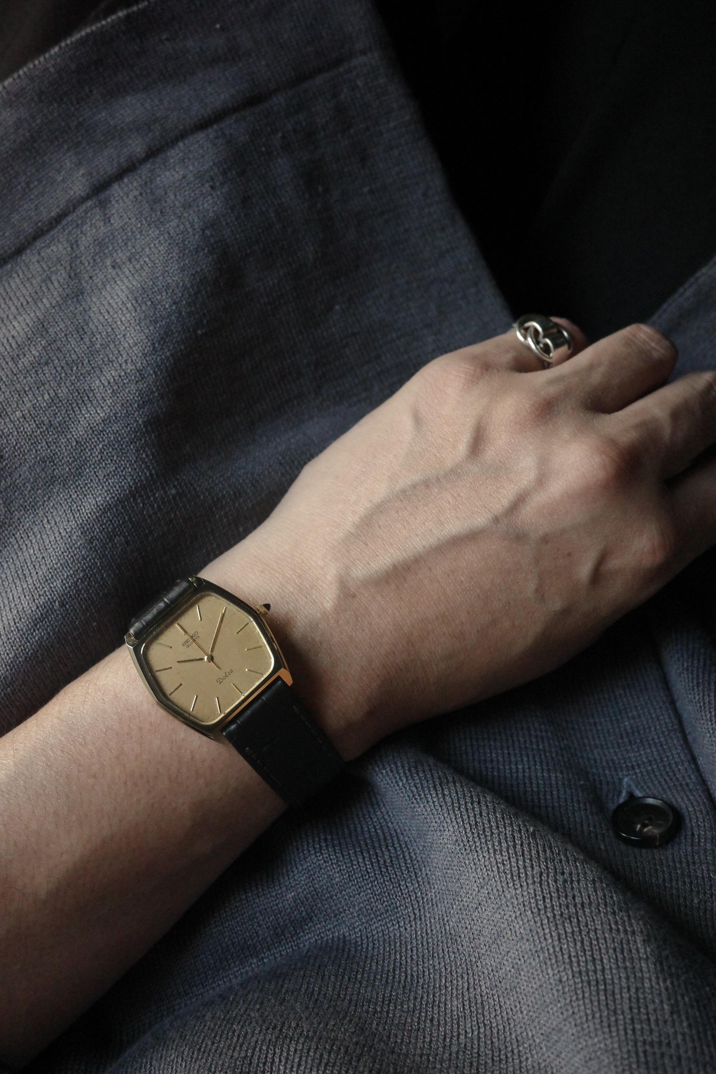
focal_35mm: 40
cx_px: 358
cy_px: 537
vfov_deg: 48.5
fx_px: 1193
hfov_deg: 33.4
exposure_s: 1/640
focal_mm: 26
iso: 5000
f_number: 5.6
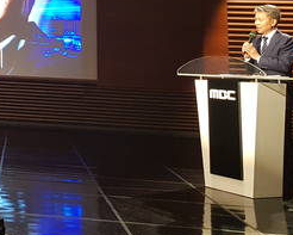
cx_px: -88
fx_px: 581
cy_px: -21
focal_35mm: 67
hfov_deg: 24.6
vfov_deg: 21.7
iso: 200
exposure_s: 1/30
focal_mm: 4.2
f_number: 1.7
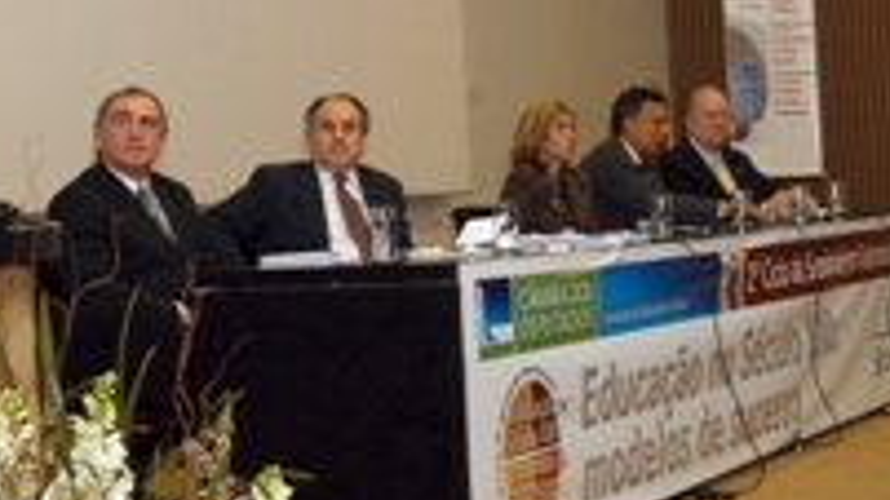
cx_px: 84
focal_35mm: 91
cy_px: 155
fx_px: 2147
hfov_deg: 22.8
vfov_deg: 13.3
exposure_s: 1/60
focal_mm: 26
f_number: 5.6
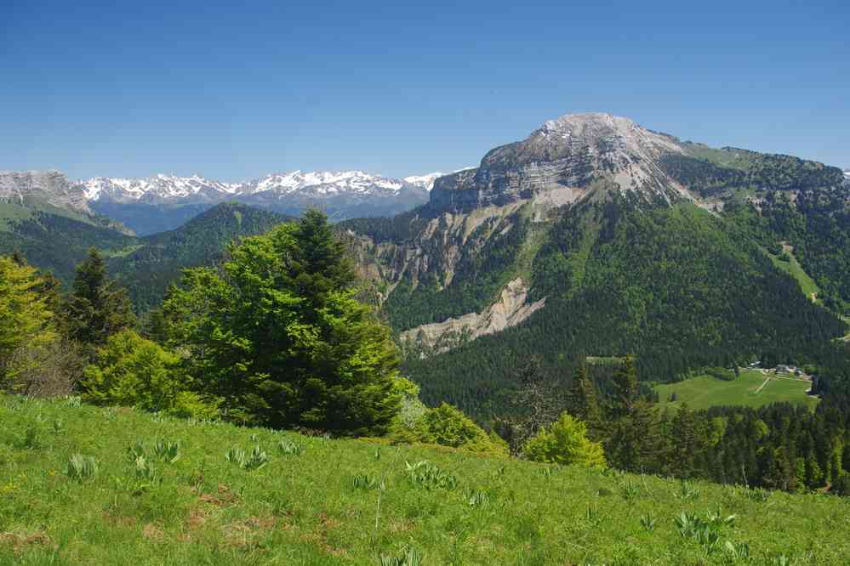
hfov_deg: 55.1
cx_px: 425
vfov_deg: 38.4
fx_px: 815
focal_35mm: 34
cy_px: 283
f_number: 11
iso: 200
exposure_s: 1/60
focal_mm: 23
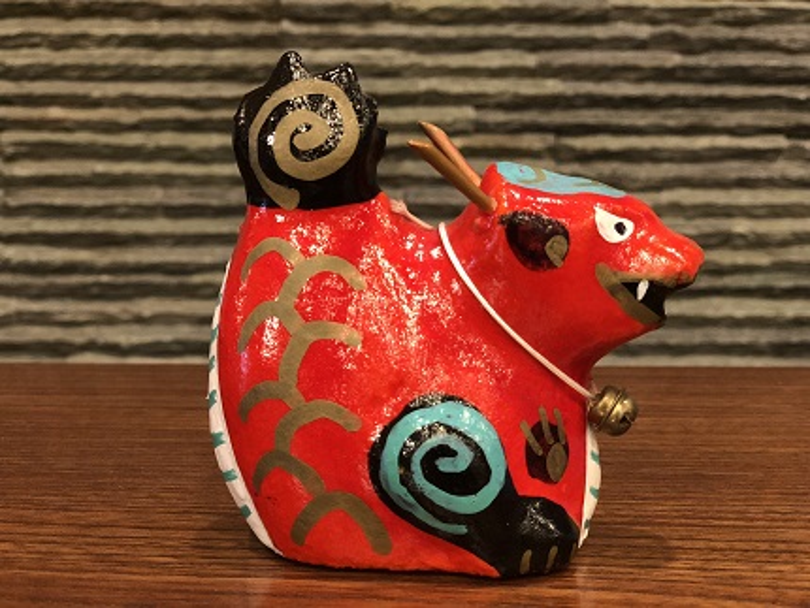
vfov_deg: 28.1
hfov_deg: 36.8
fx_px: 1217
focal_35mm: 52
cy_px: 304
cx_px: 405
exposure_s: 1/14
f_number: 2.4
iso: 160
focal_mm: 6
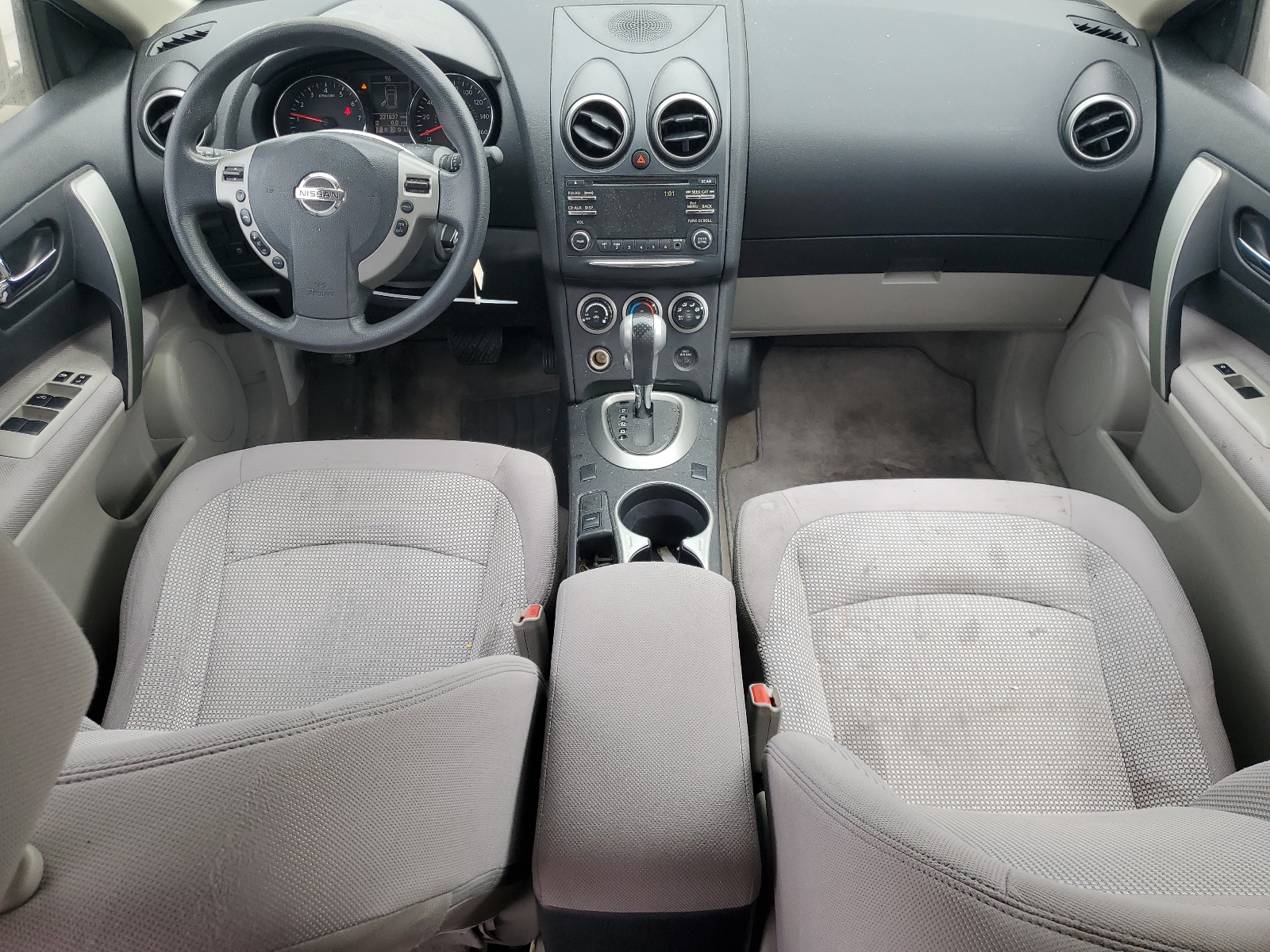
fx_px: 954
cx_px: 635
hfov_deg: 67.3
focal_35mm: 26
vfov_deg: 53.1
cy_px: 476
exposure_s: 1/312
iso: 50
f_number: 1.5
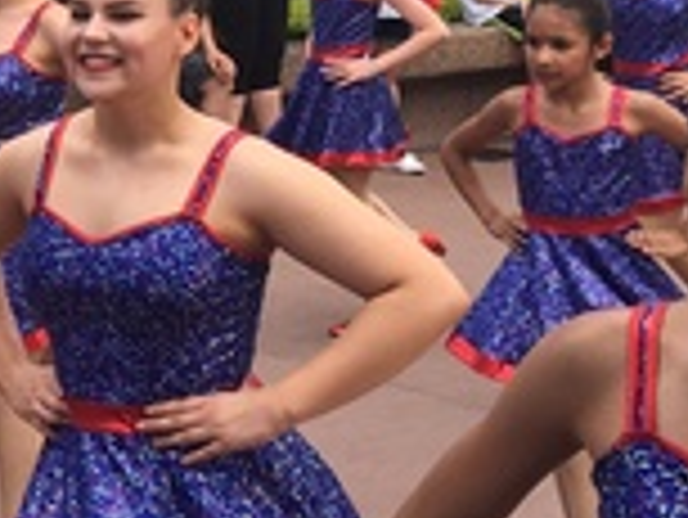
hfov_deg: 14.6
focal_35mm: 121
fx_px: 2407
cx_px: -477
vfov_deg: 12.2
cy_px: 72
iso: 25
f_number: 2.2
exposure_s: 1/732
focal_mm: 4.15
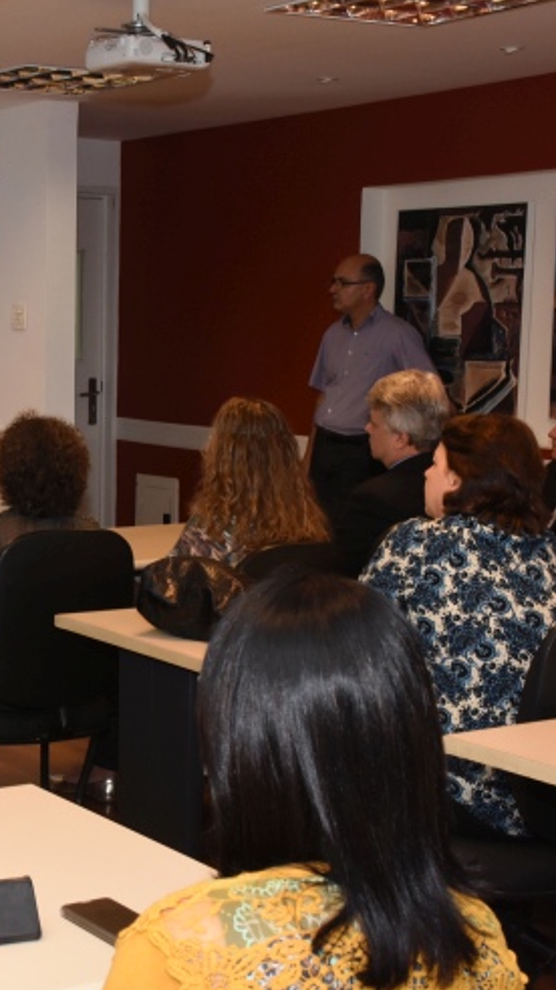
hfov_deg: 18.1
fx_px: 1699
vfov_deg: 32.5
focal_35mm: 65
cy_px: 500
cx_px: -9
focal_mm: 27
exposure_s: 1/60
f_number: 10
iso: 1000
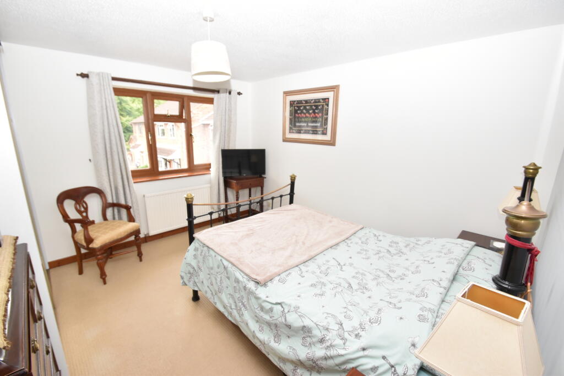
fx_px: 235
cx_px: 282
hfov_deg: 100.4
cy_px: 188
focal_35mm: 15
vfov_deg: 77.3
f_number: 5.6
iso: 800
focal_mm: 10
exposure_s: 1/125
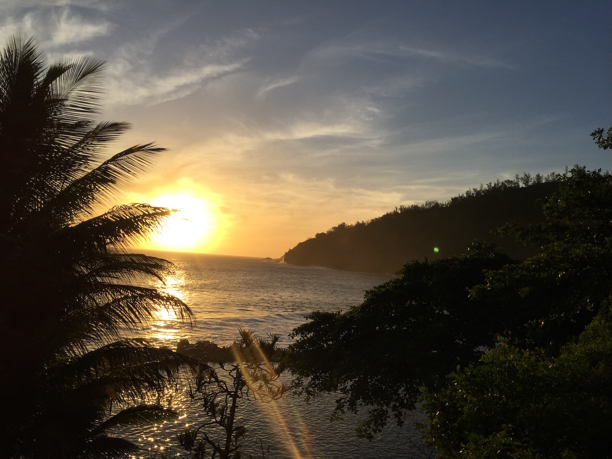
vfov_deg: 48.2
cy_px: 230
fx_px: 513
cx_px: 306
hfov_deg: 61.7
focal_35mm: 29
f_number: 2.2
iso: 32
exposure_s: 1/3300
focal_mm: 4.15
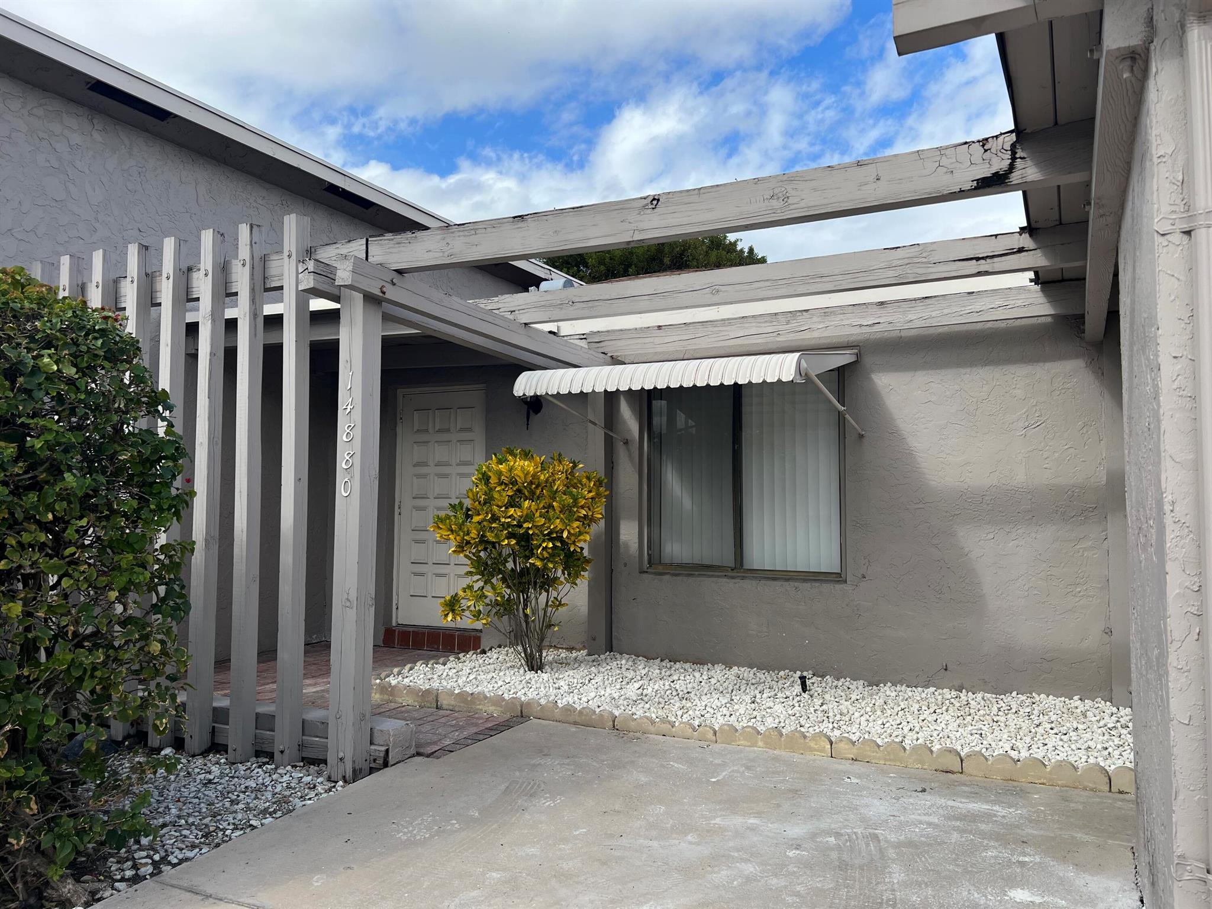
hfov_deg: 67.3
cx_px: 606
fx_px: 910
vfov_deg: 53.1
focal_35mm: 26
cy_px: 454
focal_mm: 5.7
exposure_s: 1/2915
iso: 50
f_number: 1.5
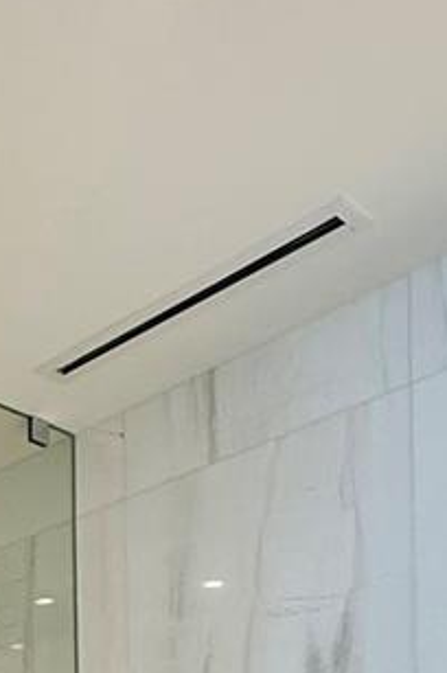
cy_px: 938
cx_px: -26
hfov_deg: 22.6
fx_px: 1064
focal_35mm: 57
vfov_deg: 27.4
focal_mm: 2.22
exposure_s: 1/120
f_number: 2.2
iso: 160
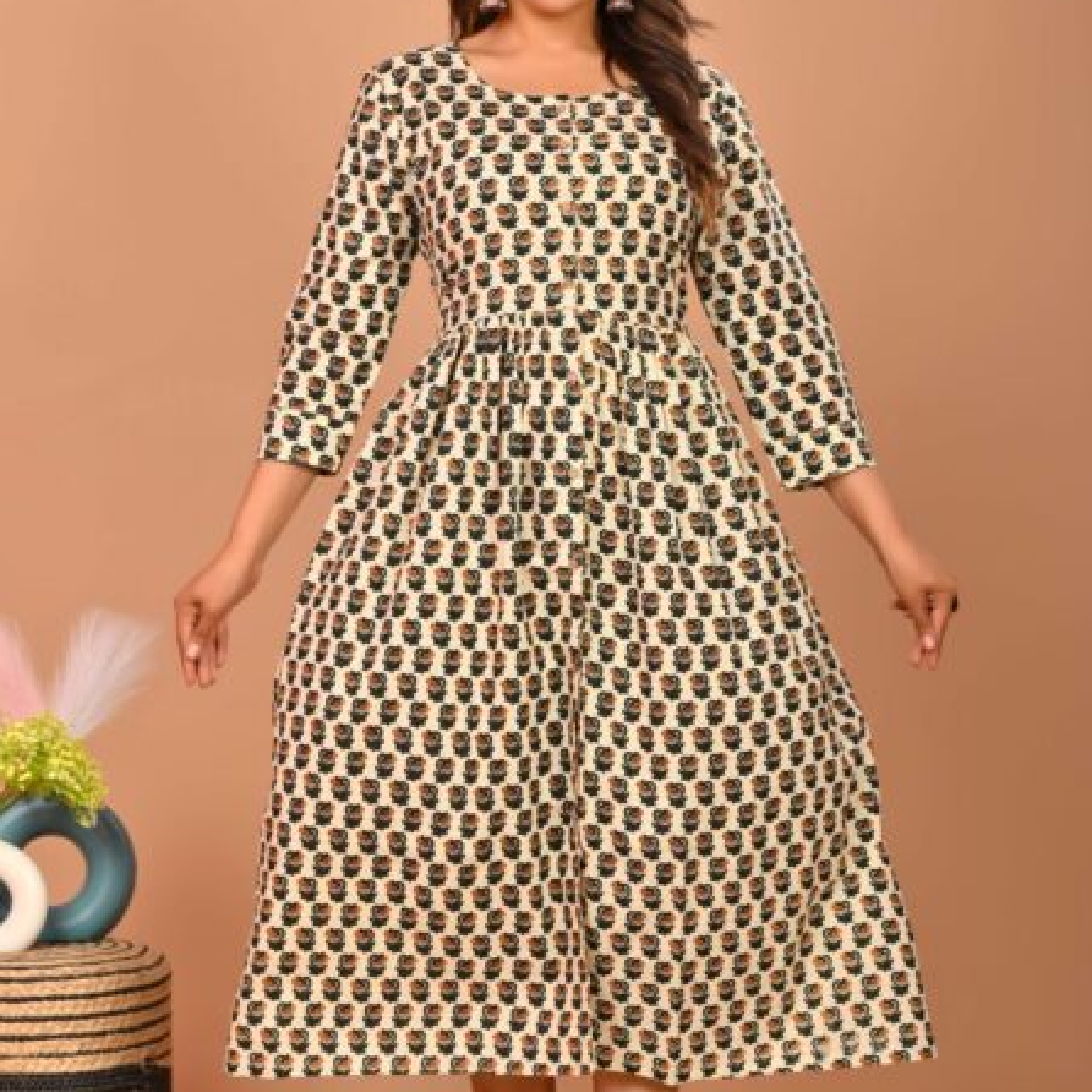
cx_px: 548
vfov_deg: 22.8
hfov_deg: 22.8
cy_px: 558
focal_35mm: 76
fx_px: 2712
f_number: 5
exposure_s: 1/200
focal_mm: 59
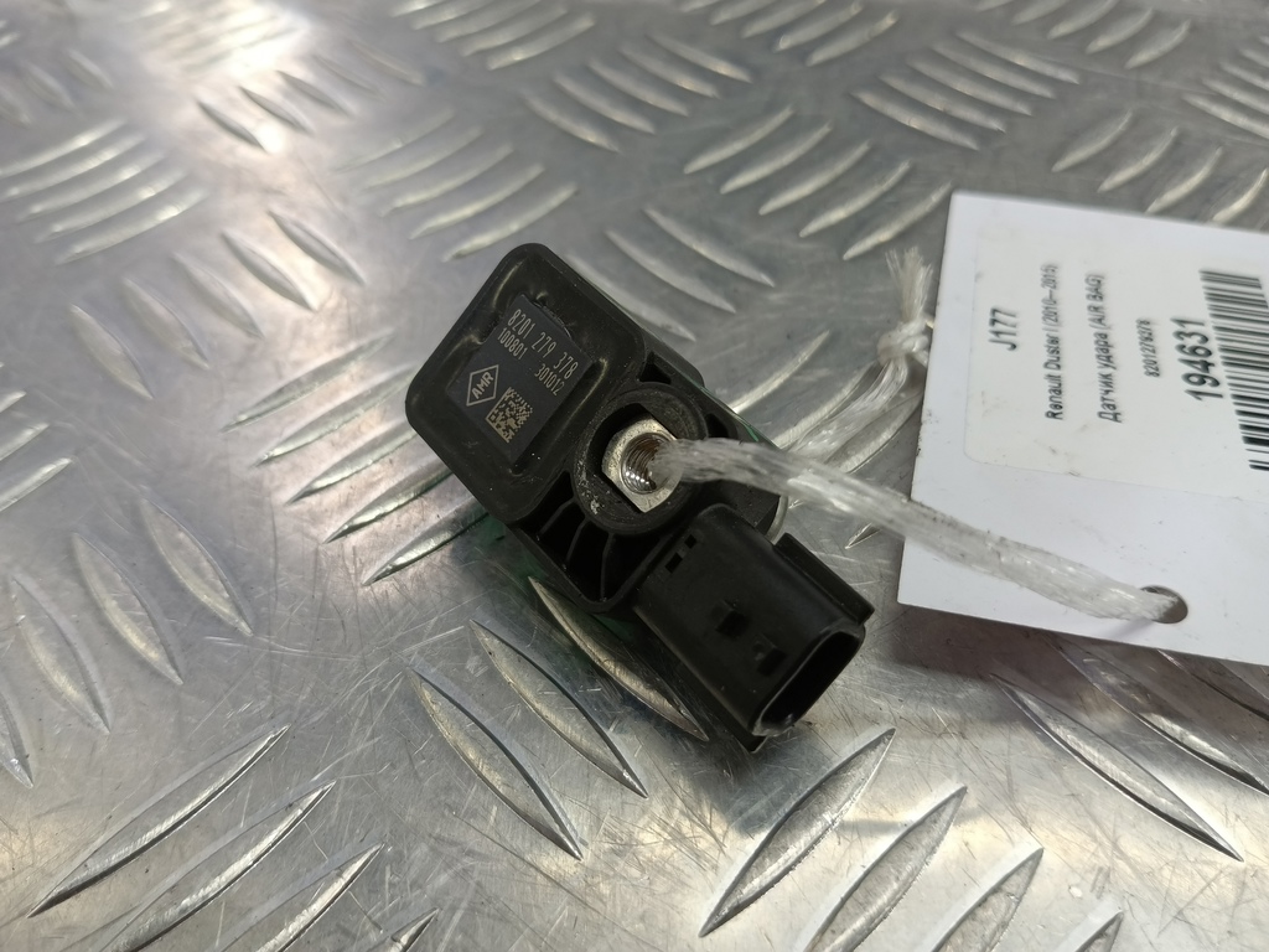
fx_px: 843
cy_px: 476
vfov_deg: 58.9
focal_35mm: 23
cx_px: 634
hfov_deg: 73.9
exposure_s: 1/50
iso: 113
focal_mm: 4.11
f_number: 1.6
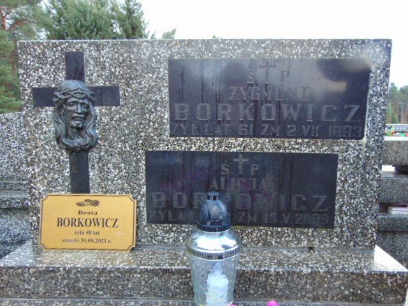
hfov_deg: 69.4
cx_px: 204
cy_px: 153
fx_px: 295
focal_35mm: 25
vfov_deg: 54.9
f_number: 3
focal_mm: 4.5
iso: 100
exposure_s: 1/30
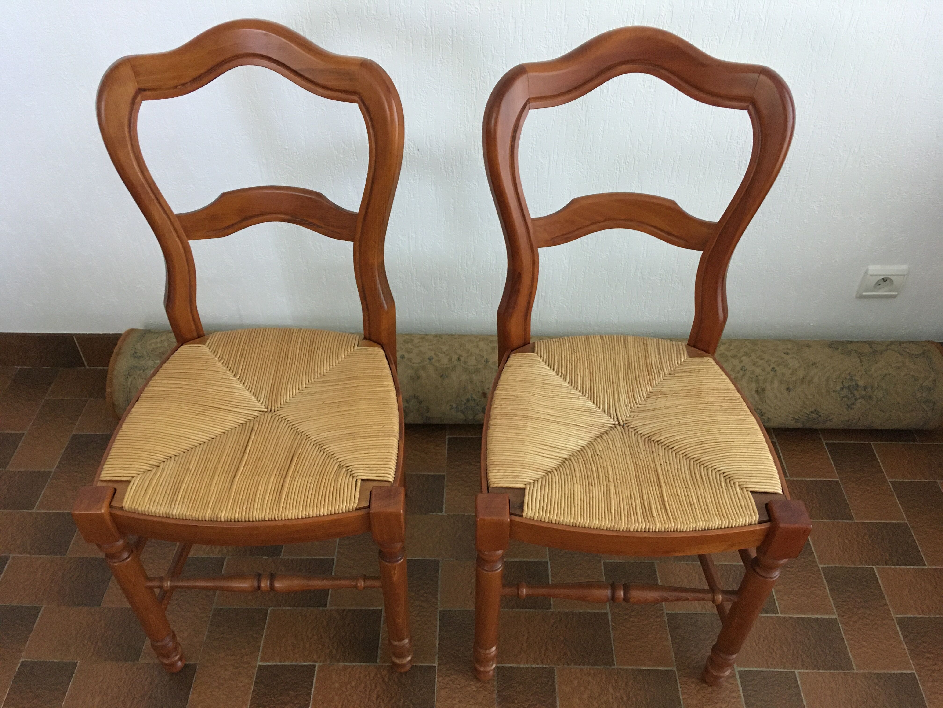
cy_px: 354
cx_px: 472
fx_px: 790
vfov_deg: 48.2
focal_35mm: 29
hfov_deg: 61.7
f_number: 2.2
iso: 200
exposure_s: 1/33
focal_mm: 4.15
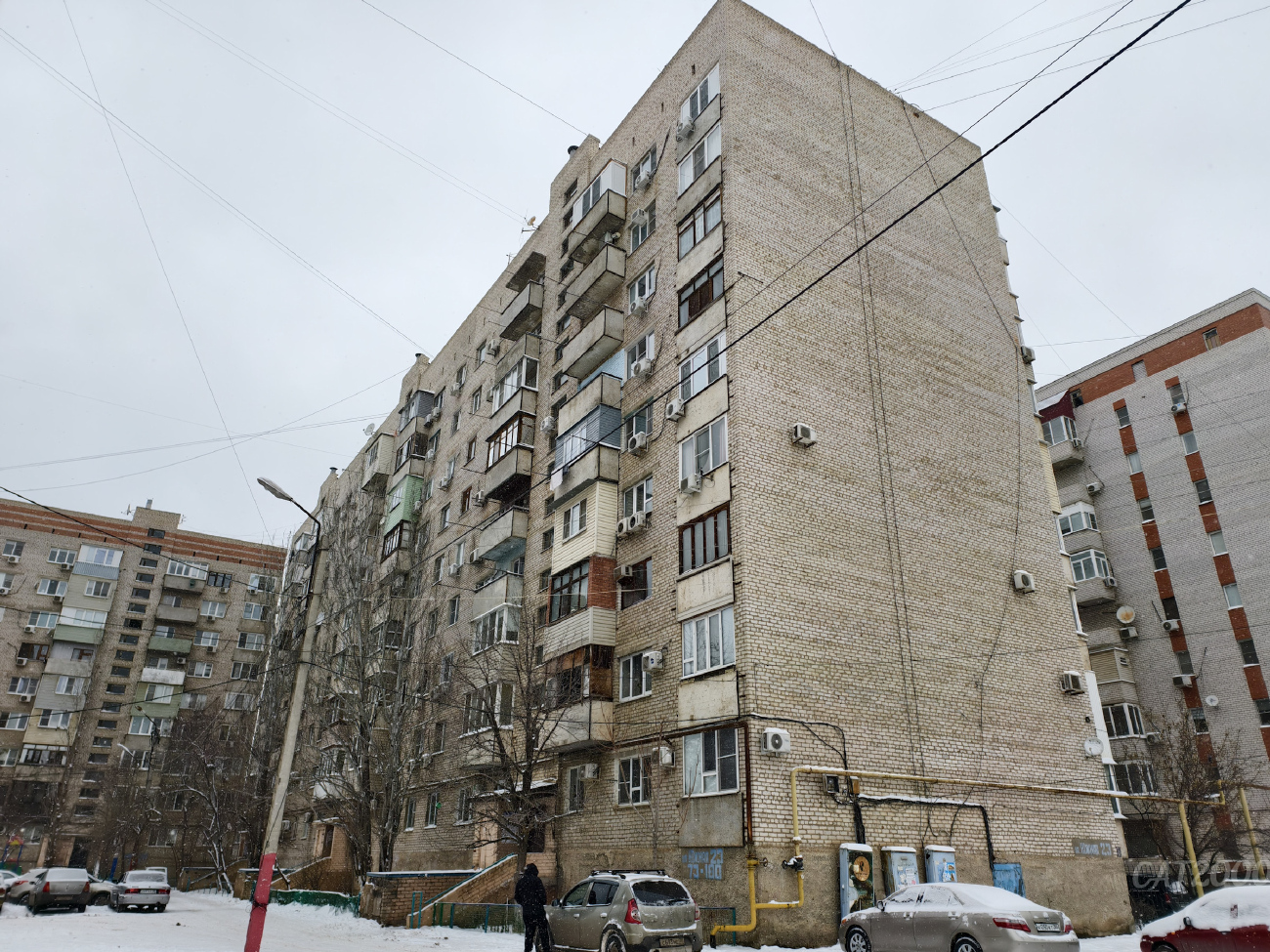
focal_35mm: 23
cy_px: 476
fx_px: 844
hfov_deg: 73.9
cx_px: 635
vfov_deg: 58.9
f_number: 1.57
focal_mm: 6.54
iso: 72
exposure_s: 1/1109
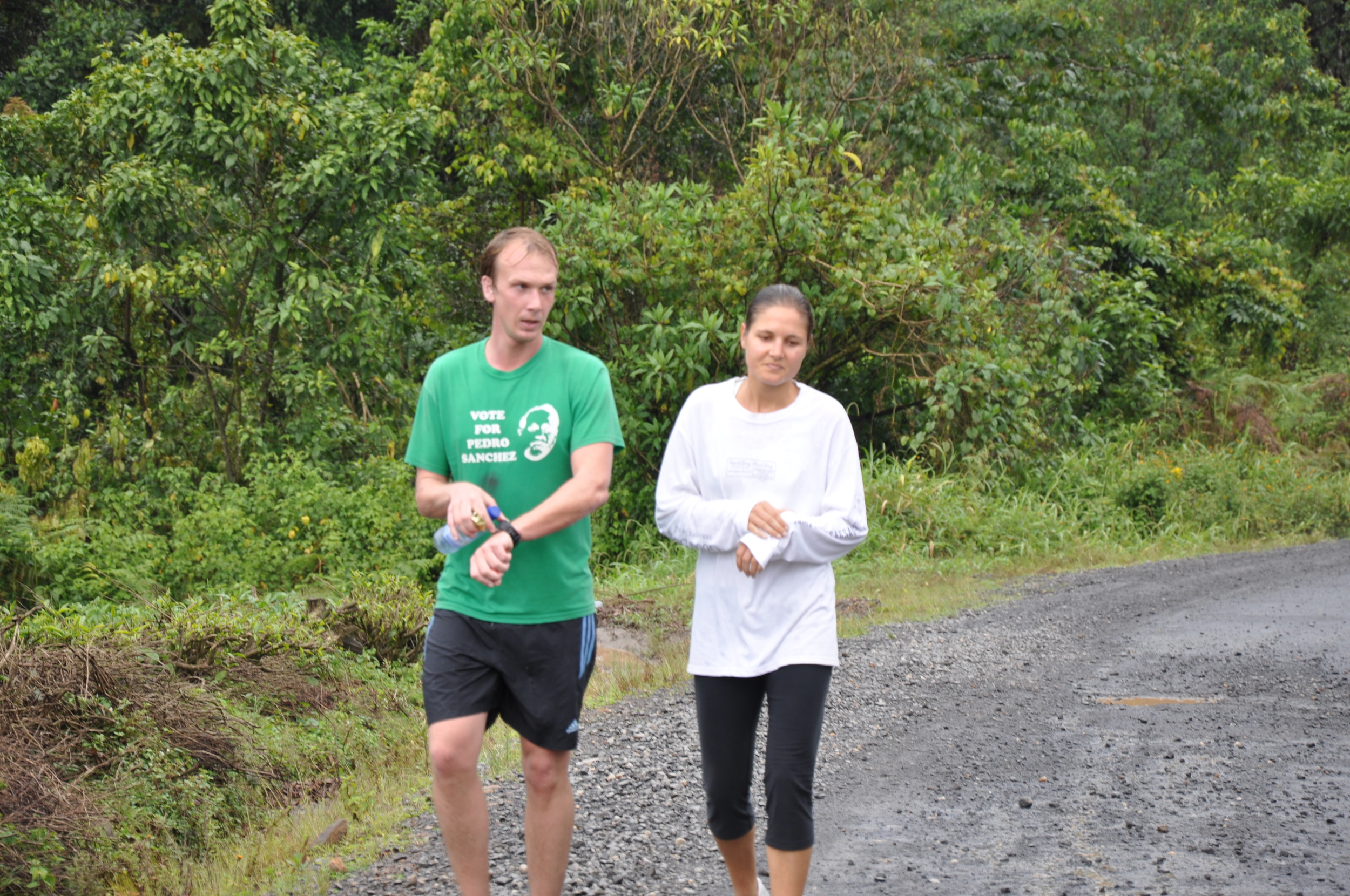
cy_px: 448
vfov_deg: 8.7
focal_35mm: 158
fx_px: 5899
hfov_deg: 13.1
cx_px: 675
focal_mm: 105
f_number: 6.3
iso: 200
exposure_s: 1/160
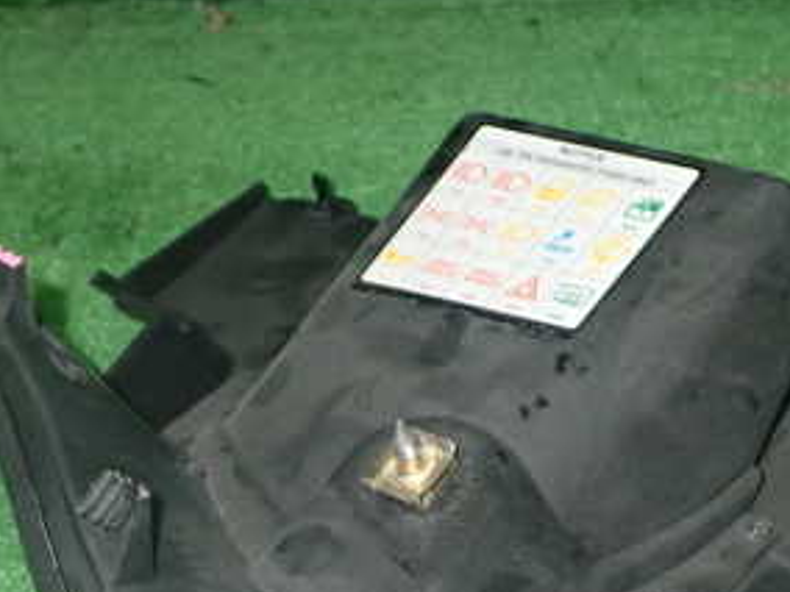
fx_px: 1734
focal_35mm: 76
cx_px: 520
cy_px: 503
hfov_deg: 25.5
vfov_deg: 19.1
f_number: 7.1
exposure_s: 1/40
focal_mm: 6.37
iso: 500
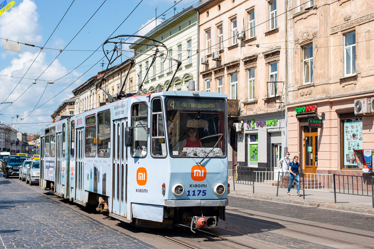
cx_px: 184
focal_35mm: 51
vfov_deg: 26.5
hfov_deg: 38.9
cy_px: 126
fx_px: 530
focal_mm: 50
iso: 320
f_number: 4.5
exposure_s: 1/1250
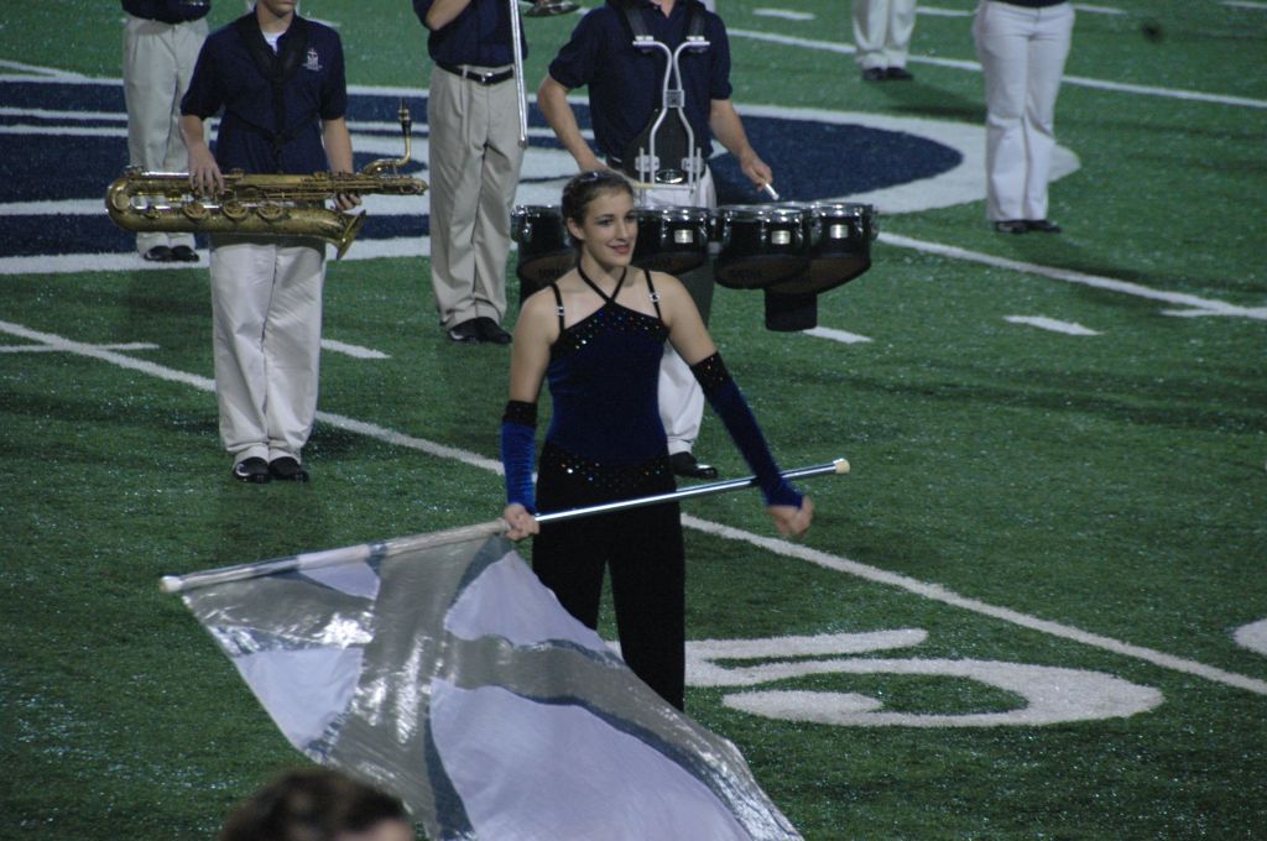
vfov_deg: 4.6
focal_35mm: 300
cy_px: 420
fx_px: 10545
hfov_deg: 6.9
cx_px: 634
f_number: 5.6
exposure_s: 1/60
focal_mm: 200
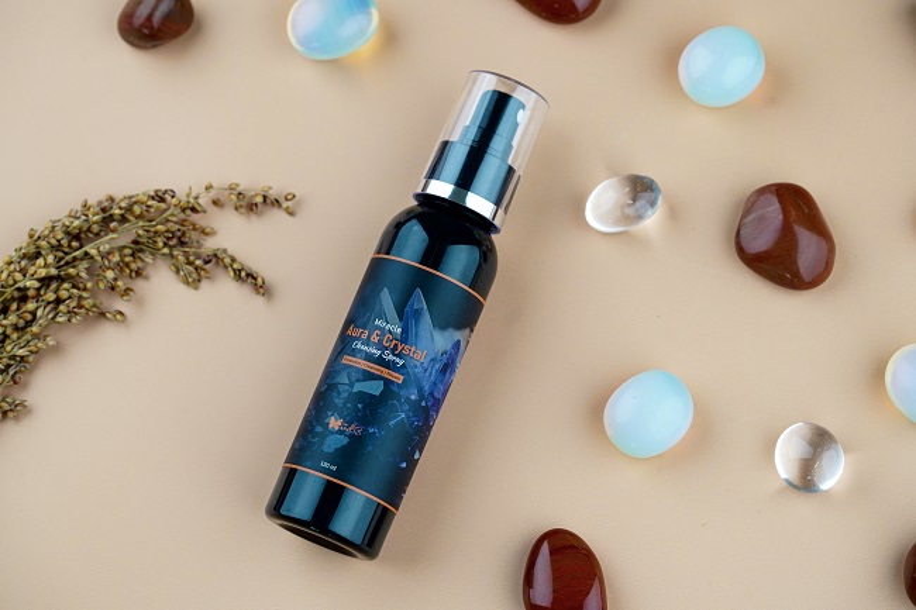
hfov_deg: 22.6
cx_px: 458
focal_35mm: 90
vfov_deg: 15.2
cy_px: 305
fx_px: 2289
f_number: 5.6
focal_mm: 90
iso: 4000
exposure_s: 1/160
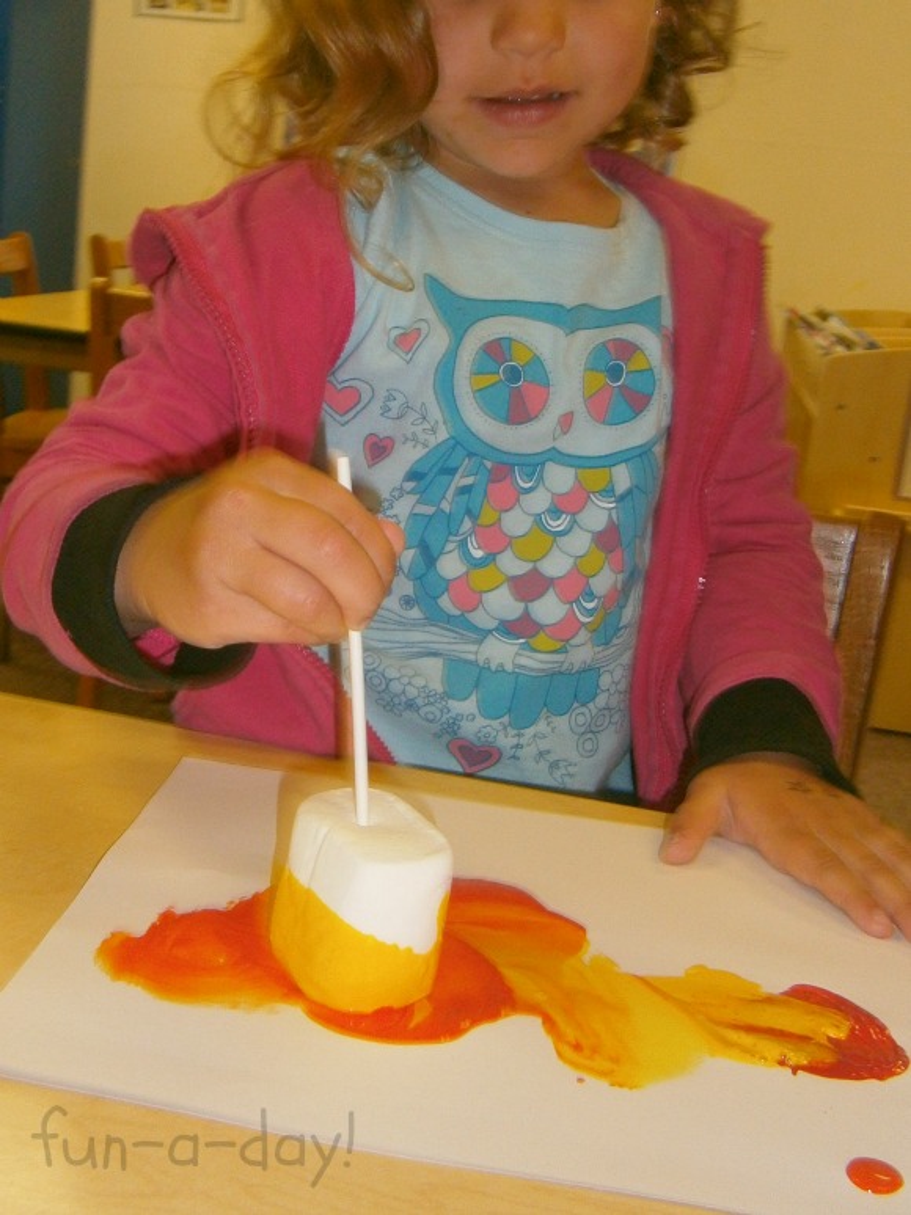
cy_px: 608
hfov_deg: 53.0
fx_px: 913
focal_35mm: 26
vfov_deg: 67.3
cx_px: 456
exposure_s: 1/30
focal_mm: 4.7
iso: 125
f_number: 2.8
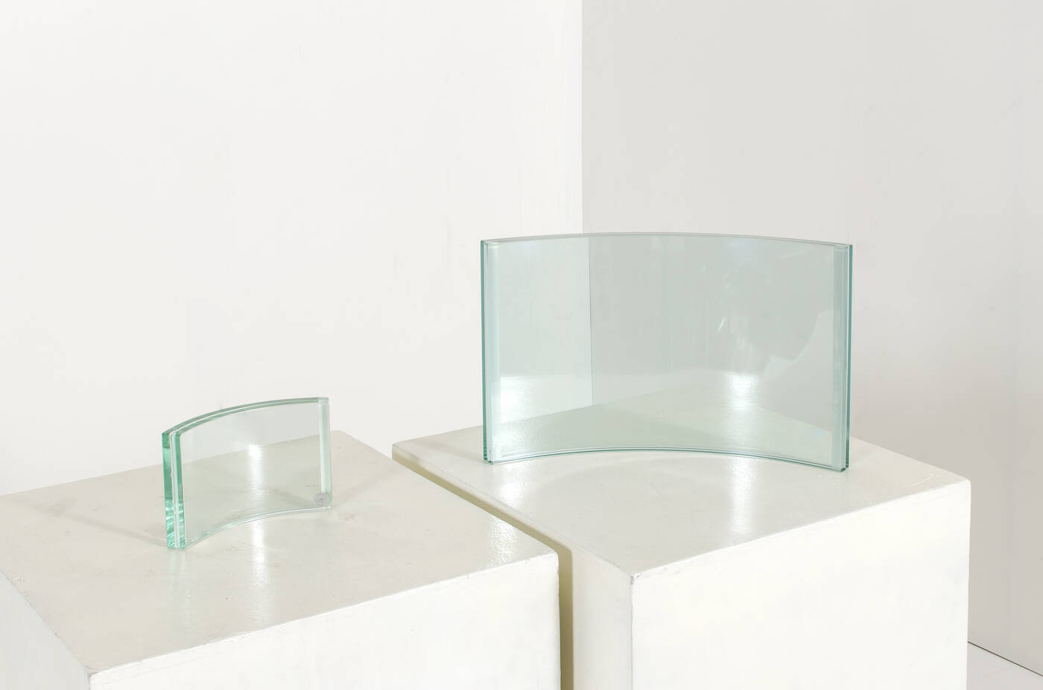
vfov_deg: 25.6
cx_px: 522
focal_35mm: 52
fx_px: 1518
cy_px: 345
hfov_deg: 37.9
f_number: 16
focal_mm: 35
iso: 100
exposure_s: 1/160
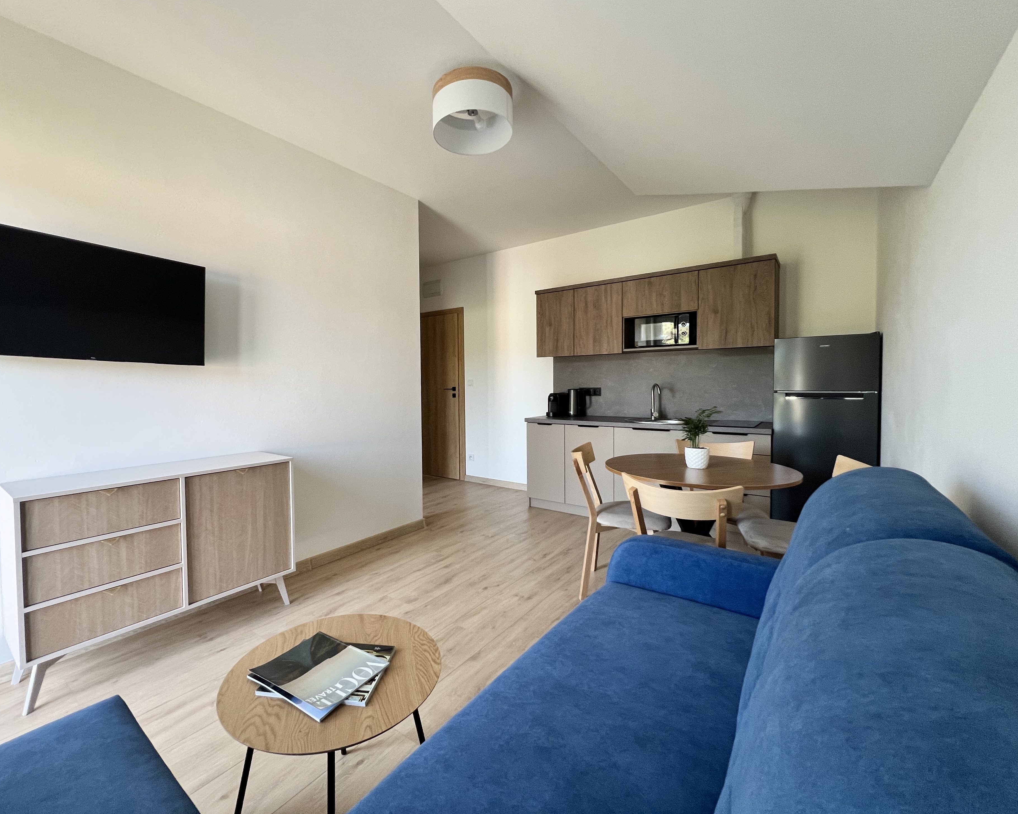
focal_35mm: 14
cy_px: 395
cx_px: 469
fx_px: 422
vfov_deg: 88.0
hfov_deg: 100.5
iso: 160
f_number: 1.8
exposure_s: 1/99
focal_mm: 1.57
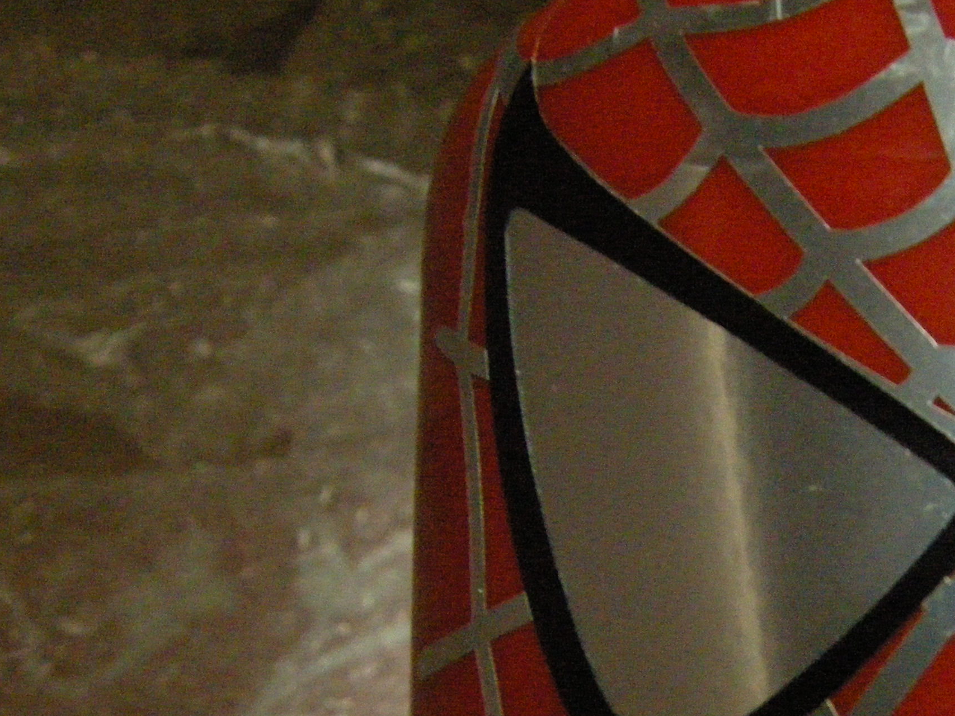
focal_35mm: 82
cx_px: 1027
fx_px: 2262
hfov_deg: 22.6
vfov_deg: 17.8
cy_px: 618
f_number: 2.7
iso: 800
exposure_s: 1/18.1
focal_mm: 7.5
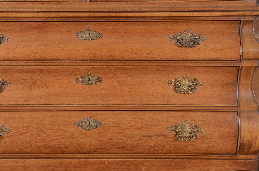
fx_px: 529
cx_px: 90
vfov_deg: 18.4
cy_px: 85
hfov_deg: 27.4
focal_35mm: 74
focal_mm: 35
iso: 125
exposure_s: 1/100
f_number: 13
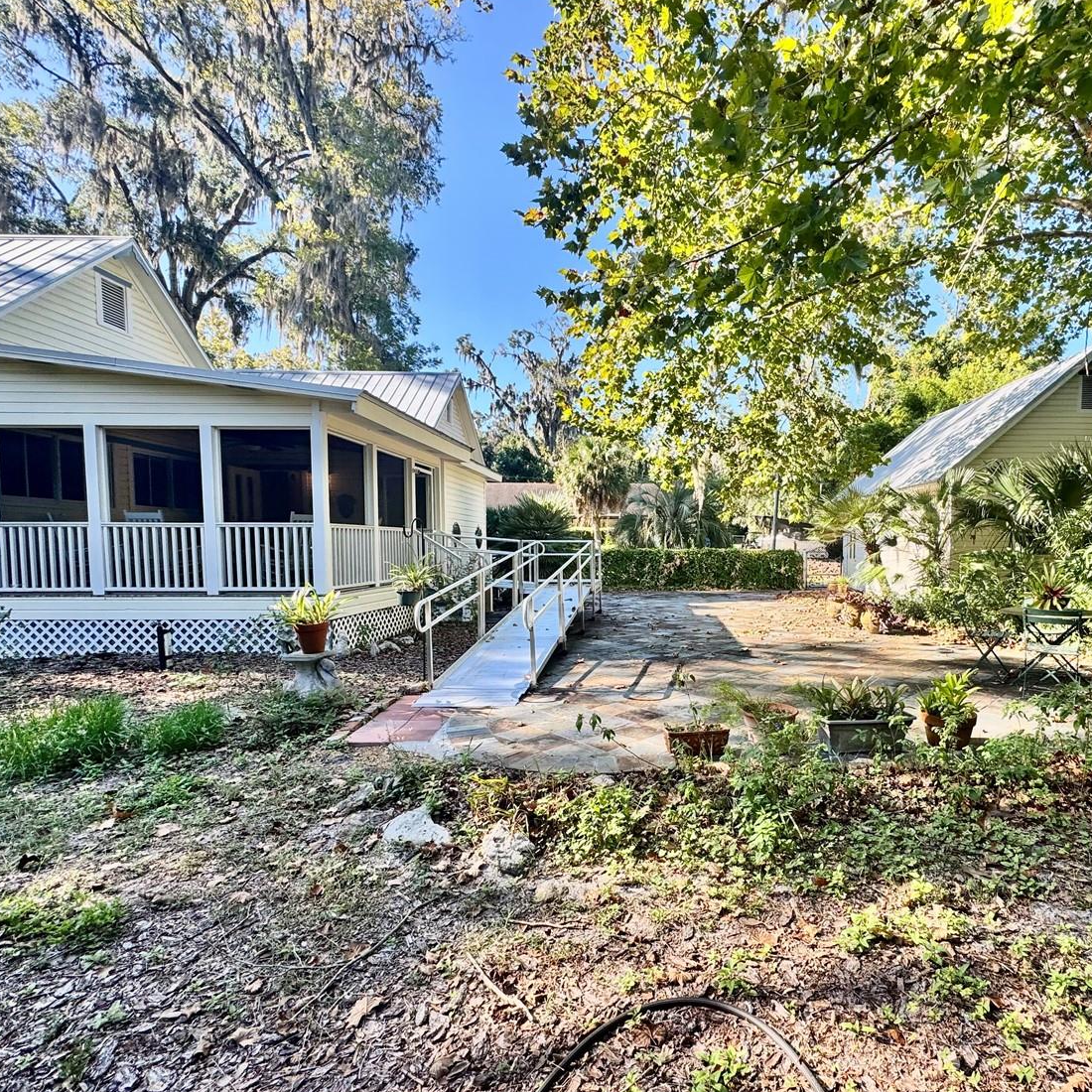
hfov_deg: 79.4
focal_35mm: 18
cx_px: 673
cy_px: 587
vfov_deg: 80.6
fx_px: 642
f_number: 2.2
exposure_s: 1/299
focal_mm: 2.22
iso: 40
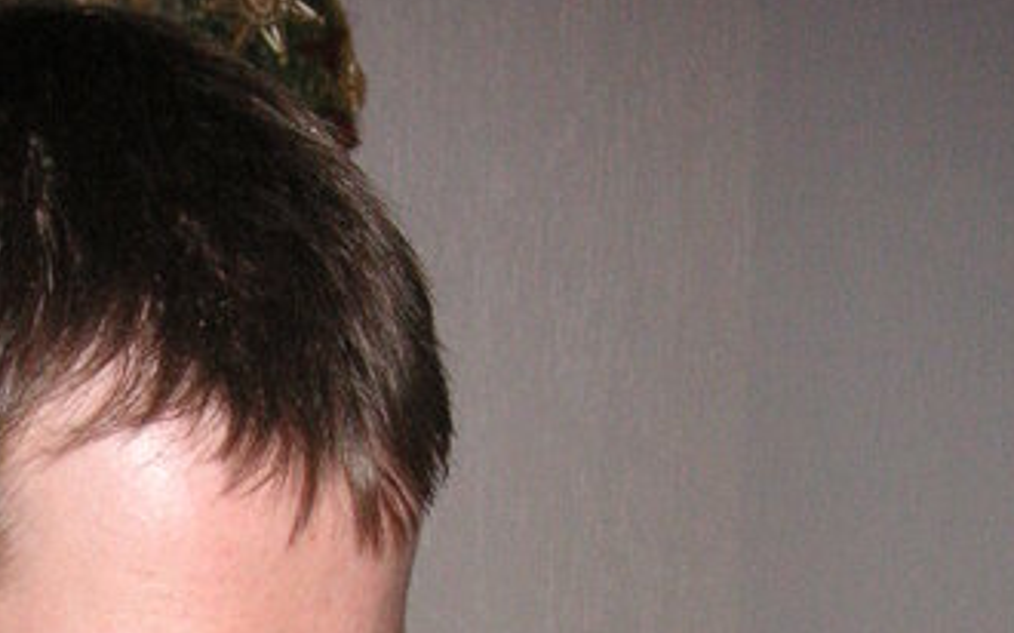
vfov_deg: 12.5
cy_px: 1155
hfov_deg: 21.7
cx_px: 252
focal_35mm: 95
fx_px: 2624
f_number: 2.8
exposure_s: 1/45
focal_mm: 6.1
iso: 160
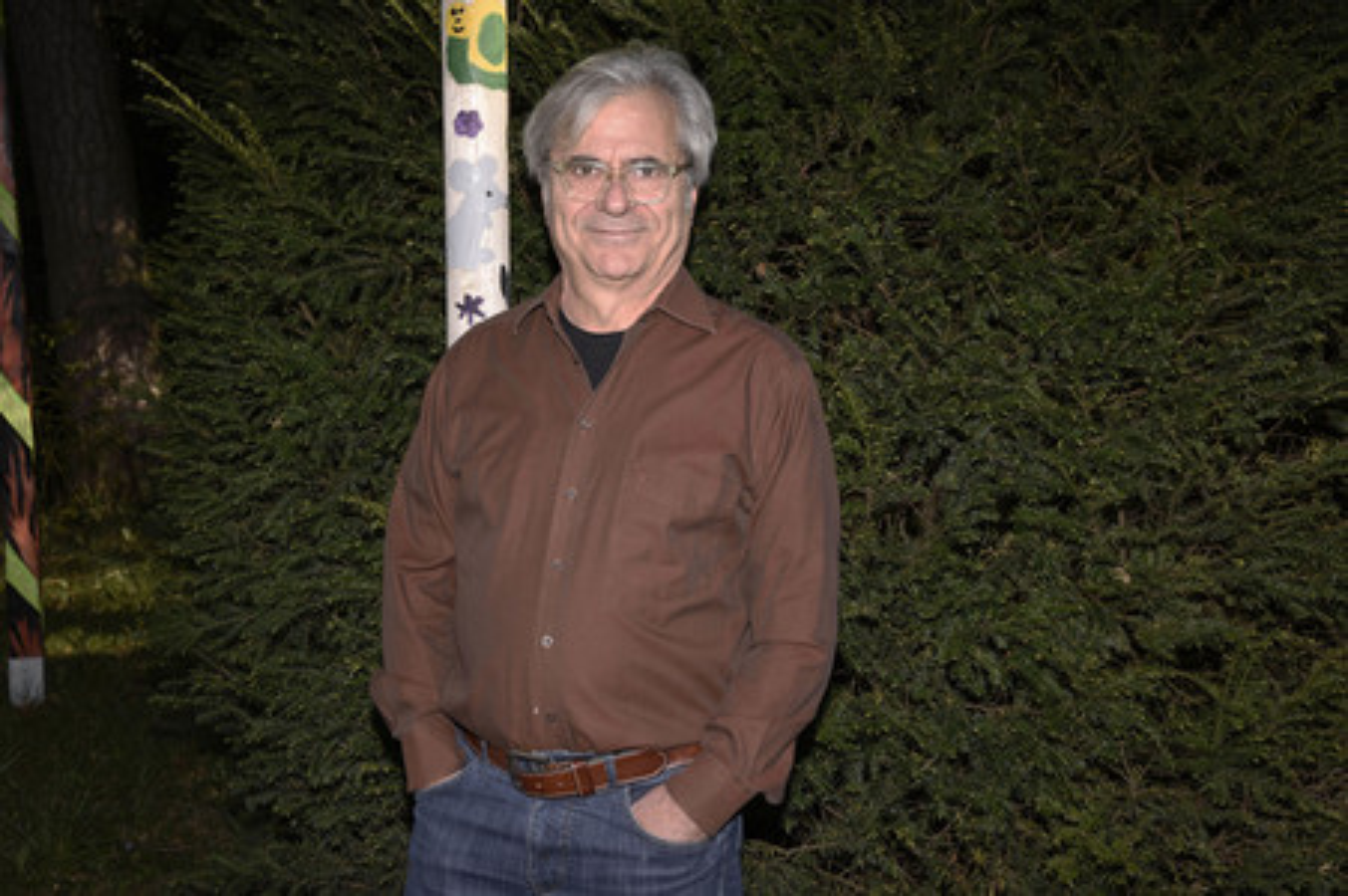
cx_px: 674
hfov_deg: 41.1
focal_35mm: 48
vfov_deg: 28.0
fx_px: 1796
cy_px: 448
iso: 160
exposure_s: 1/160
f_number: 11
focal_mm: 48
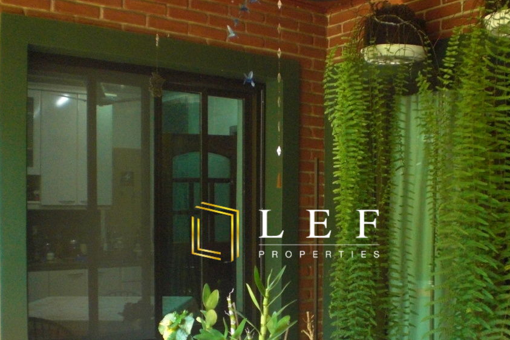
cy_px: 232
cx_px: 286
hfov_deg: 41.0
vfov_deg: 27.9
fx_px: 680
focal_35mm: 48
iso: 400
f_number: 3.1
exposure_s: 1/50
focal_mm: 6.3
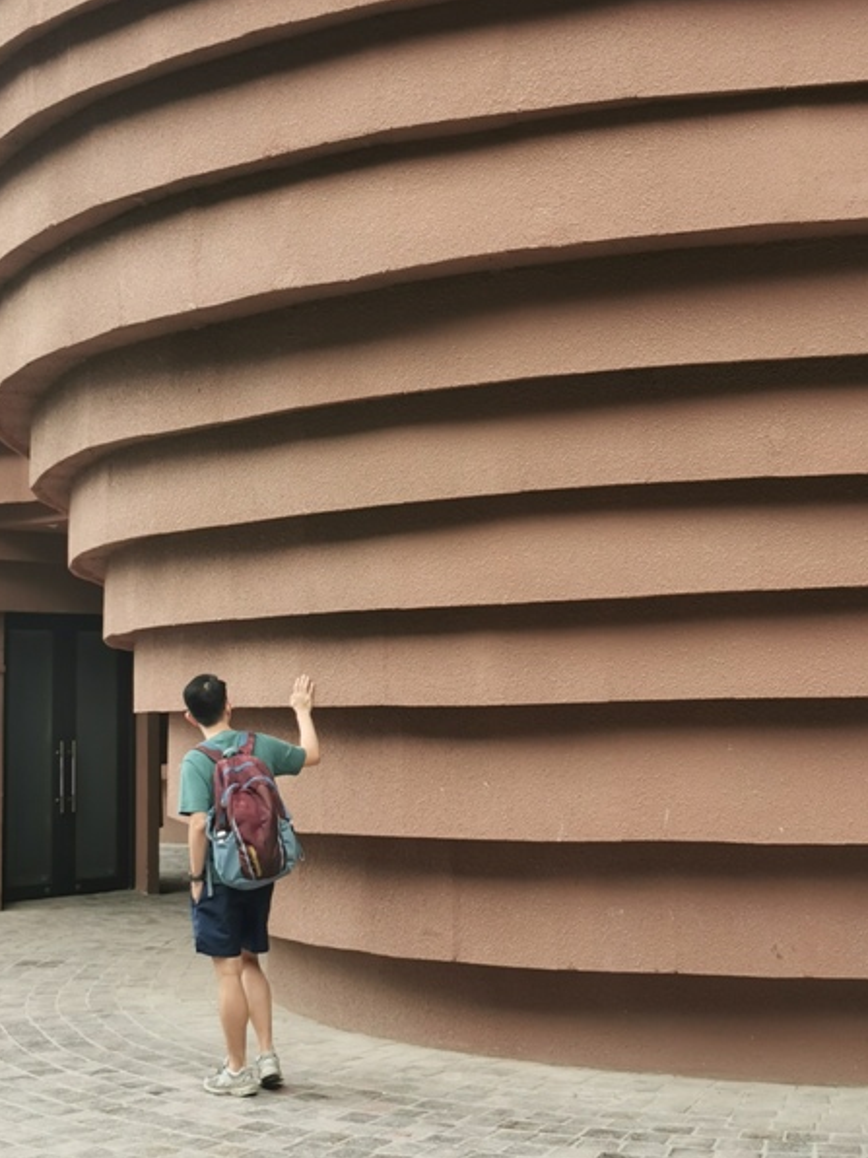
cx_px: 355
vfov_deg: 37.3
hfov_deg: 28.5
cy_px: 455
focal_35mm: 51
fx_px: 1705
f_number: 1.6
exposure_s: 1/100
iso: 80
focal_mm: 5.56
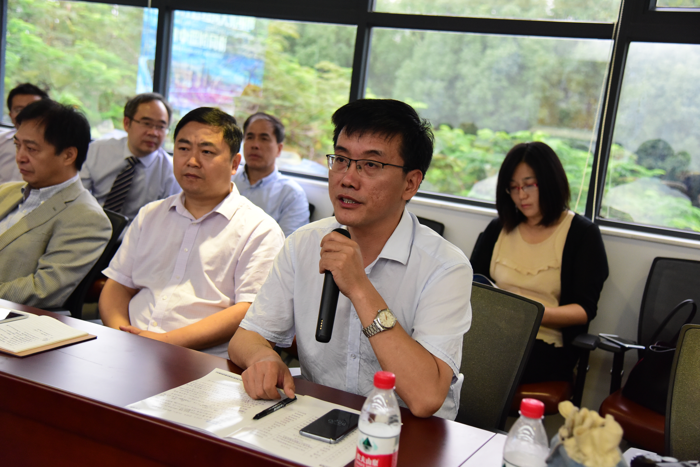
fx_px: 895
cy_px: 234
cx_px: 350
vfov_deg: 29.3
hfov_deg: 42.7
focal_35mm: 46
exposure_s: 1/160
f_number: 4
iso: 3200
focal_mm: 46
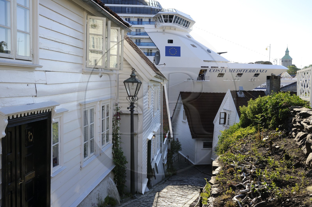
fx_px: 303
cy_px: 104
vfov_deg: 37.8
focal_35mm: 35
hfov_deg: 54.5
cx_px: 156
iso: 200
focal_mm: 35
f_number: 11
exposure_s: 1/160
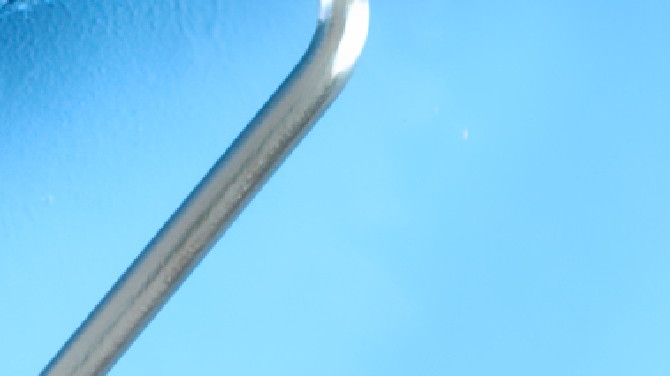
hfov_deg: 2.5
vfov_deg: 1.4
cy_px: 531
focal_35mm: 869
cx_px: -42
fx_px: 15431
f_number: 8
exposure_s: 1/250
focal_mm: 105
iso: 160
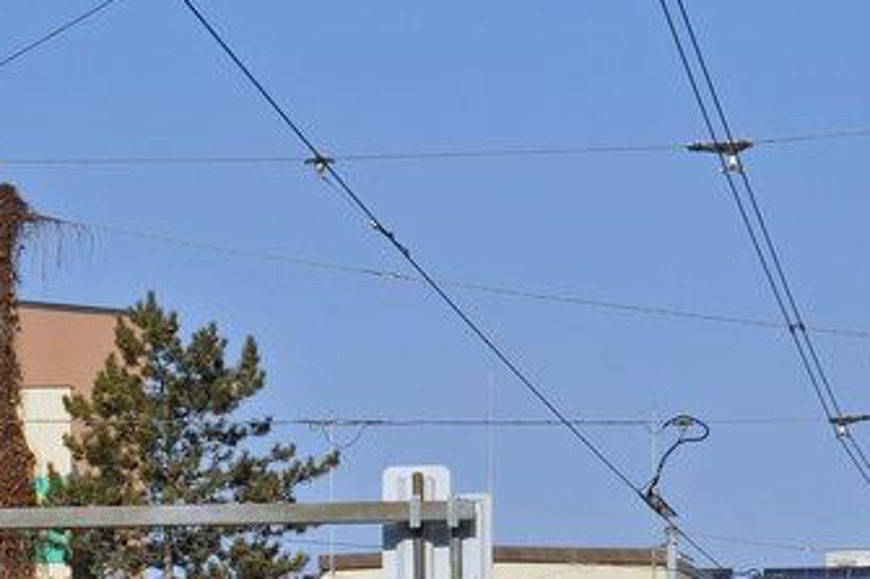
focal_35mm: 204
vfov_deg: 6.7
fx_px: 4927
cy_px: 715
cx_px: -99
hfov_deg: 10.0
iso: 250
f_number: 11
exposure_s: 1/400
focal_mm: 38
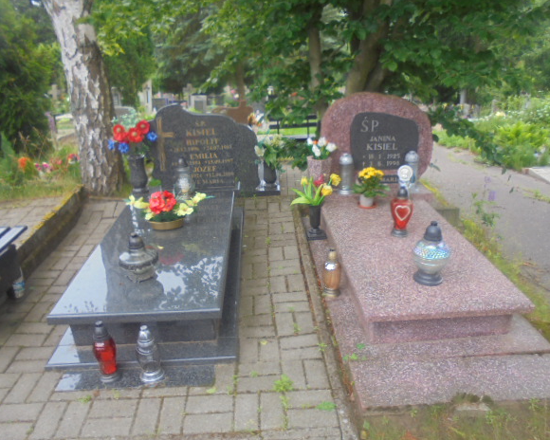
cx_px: 264
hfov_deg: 62.2
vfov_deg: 51.5
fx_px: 456
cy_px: 222
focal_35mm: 28
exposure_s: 1/30
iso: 100
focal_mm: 4.6
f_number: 3.5
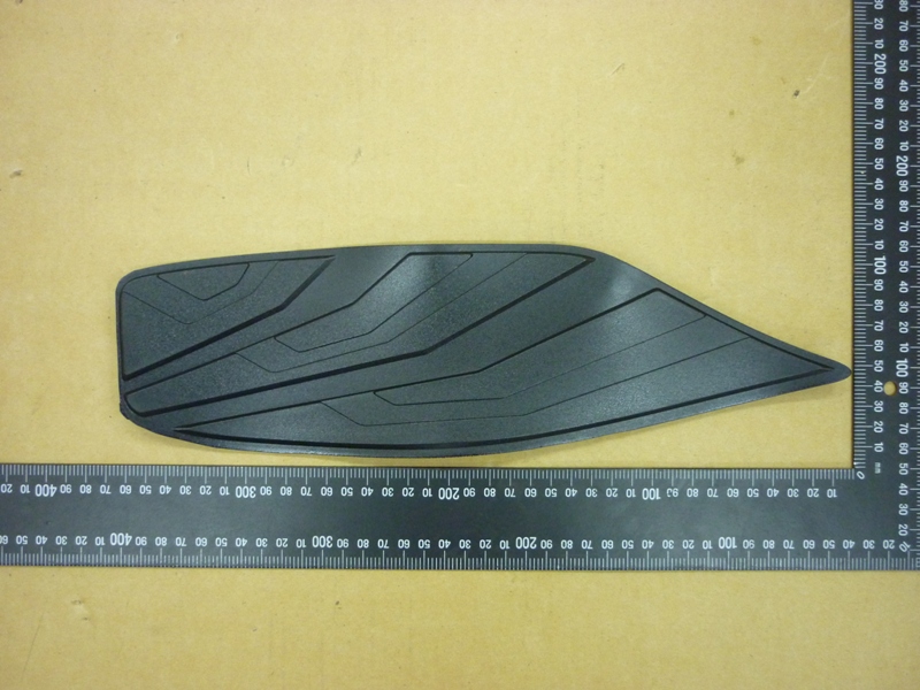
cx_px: 460
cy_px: 345
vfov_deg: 42.9
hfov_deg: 55.4
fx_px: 877
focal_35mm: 33
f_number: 2.8
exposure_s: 1/10
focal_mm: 5.5
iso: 400
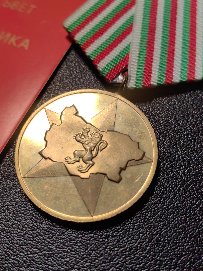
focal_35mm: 38
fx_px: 297
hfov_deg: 37.7
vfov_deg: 49.0
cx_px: 102
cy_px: 136
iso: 50
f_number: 2
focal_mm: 5.75
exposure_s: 1/446
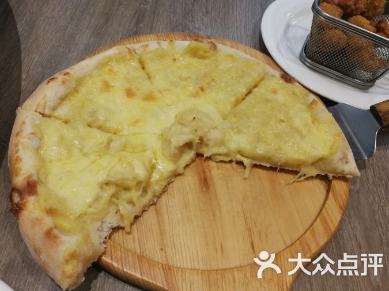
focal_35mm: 28
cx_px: 197
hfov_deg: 63.5
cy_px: 143
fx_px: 315
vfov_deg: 49.7
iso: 200
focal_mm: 3.95
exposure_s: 1/33.3
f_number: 2.2
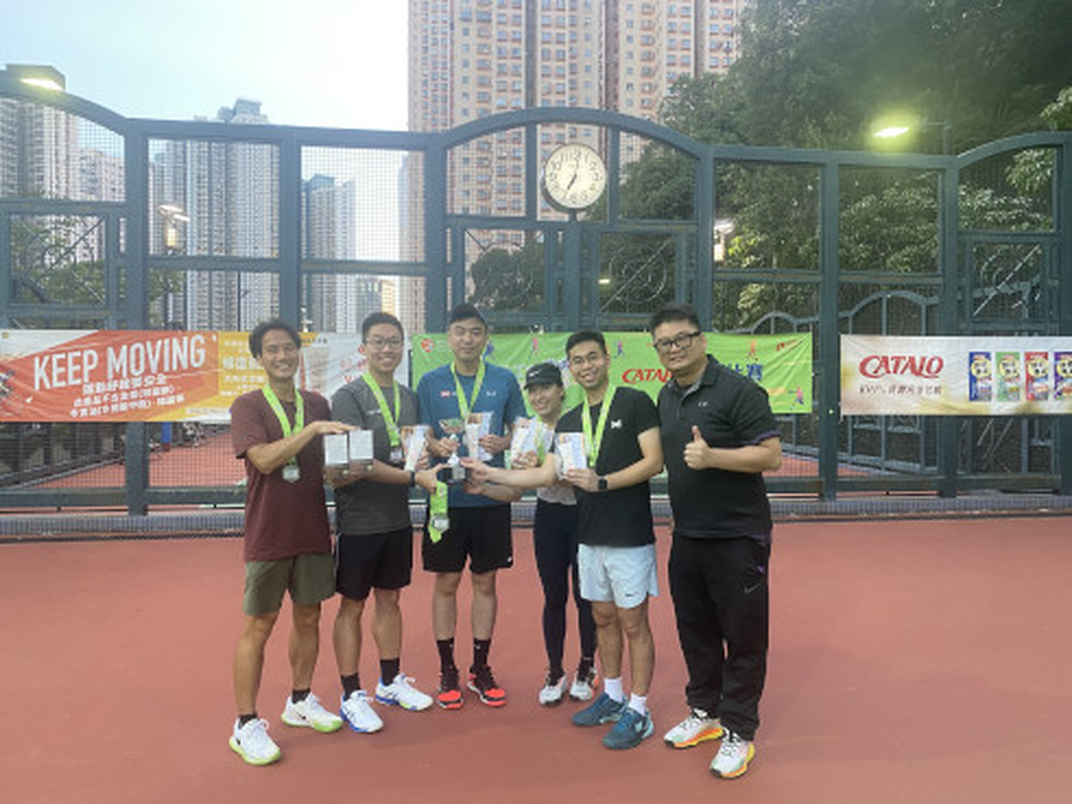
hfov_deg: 67.3
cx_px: 536
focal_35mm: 26
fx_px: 805
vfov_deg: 53.0
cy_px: 402
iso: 125
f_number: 1.8
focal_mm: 4.25
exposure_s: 1/50
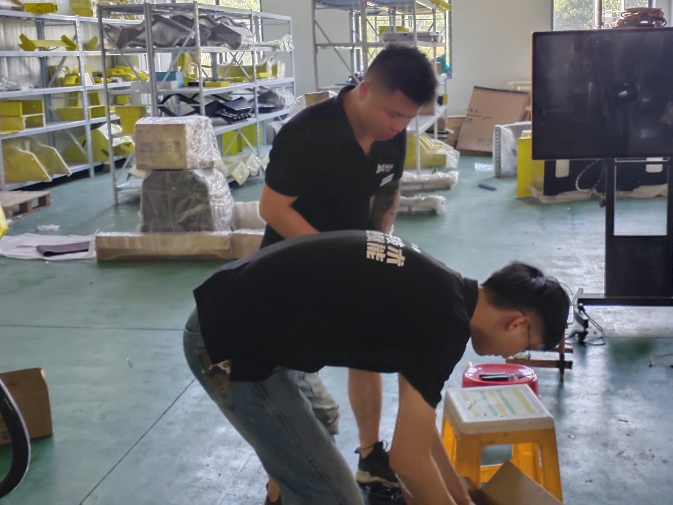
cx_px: 384
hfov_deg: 43.7
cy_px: 208
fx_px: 836
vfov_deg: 33.5
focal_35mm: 43
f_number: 1.78
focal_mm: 4.05
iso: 50
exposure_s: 1/181
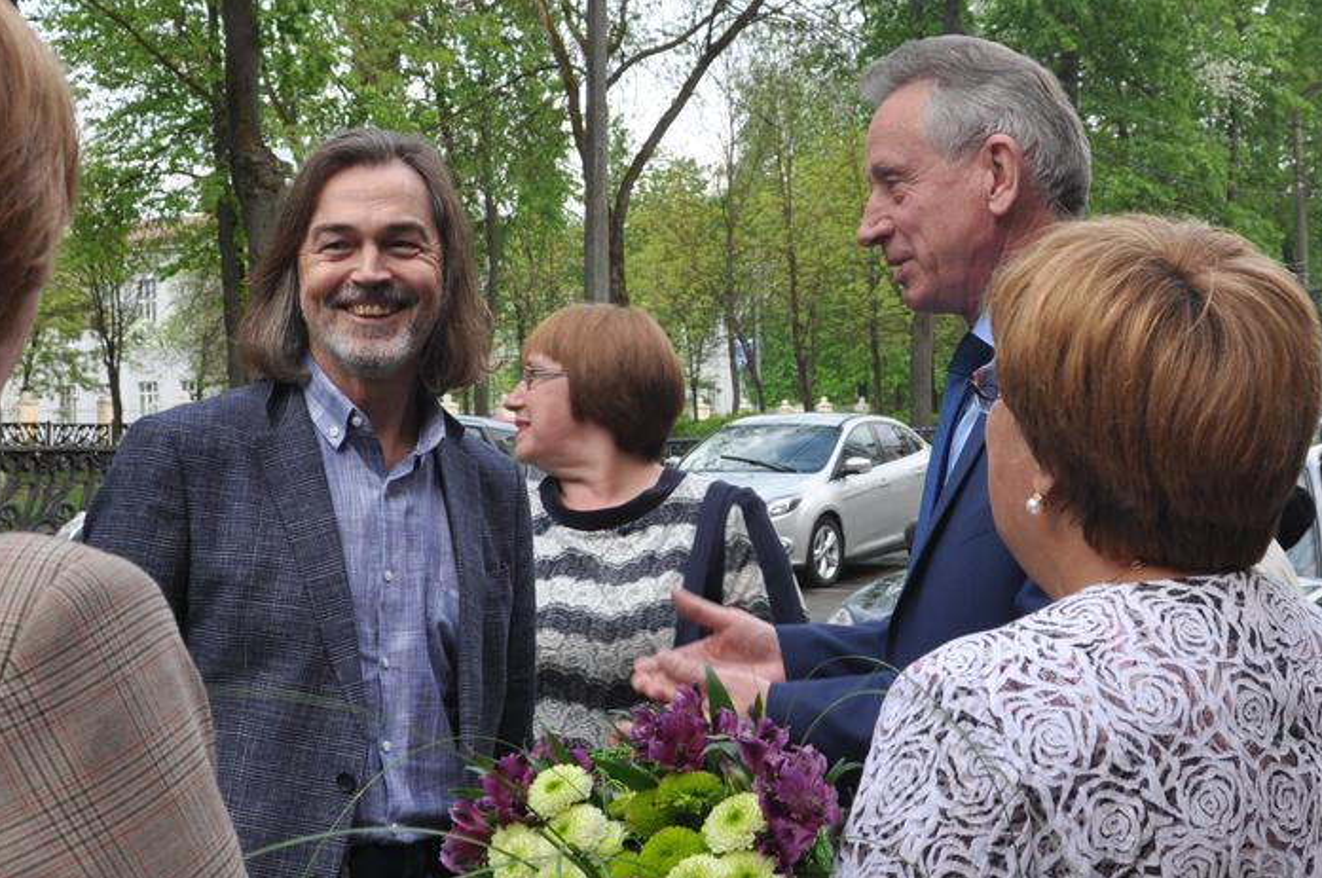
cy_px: 437
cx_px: 736
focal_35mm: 62
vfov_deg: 21.9
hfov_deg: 32.4
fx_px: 2274
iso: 200
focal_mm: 24
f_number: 9
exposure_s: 1/80
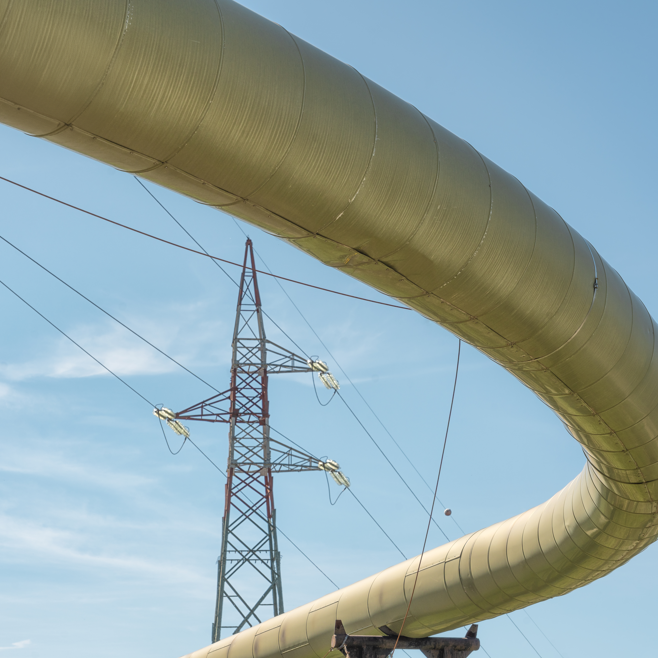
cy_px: 328
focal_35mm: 90
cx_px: 285
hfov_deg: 19.3
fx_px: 1936
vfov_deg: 19.3
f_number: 11
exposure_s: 1/250
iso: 100
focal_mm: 70
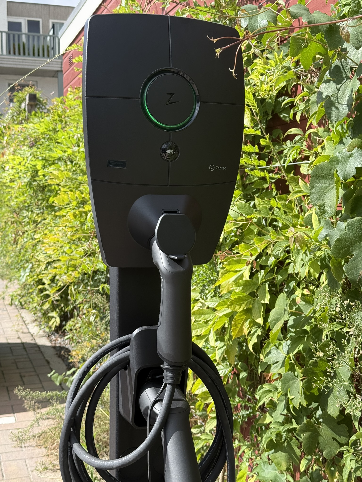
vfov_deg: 39.7
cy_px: 241
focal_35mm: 48
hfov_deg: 30.3
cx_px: 181
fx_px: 669
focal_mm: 6.76
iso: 64
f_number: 1.78
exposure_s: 1/2033
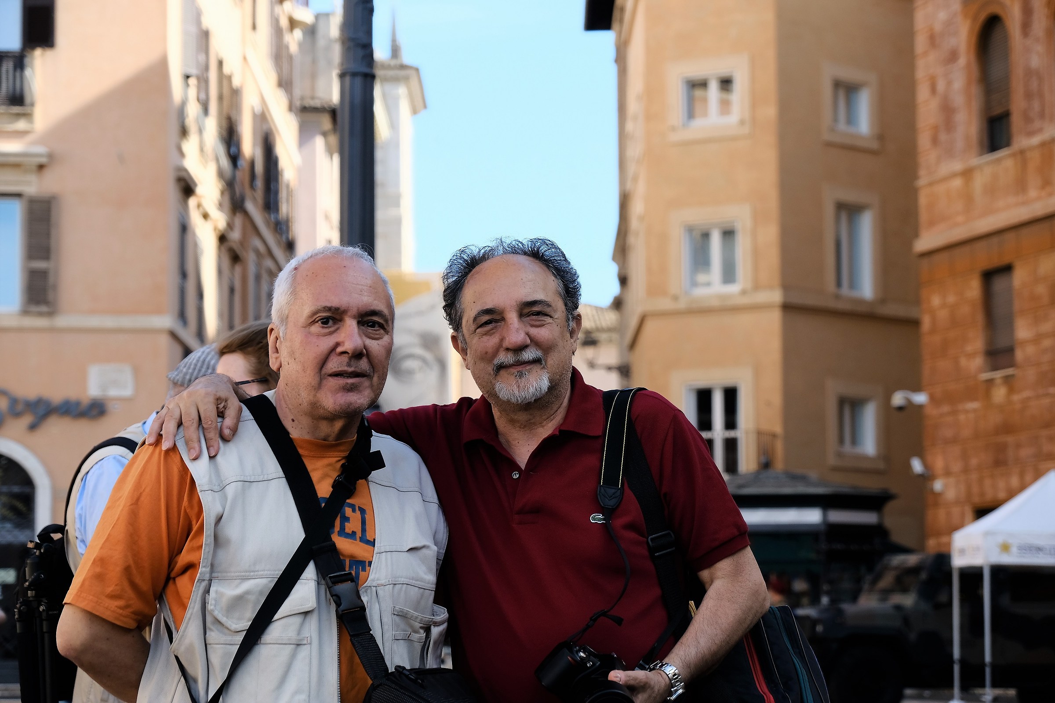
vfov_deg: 13.8
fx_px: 2901
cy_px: 352
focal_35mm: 99
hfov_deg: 20.6
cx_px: 528
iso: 500
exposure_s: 1/250
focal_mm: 66.2
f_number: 5.3
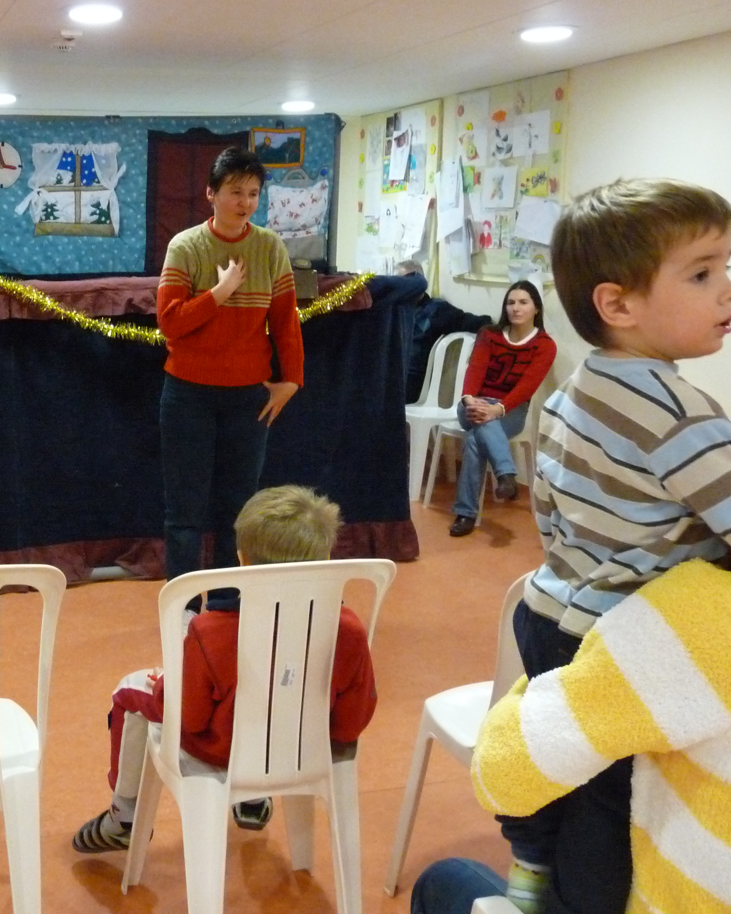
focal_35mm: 39
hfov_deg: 36.4
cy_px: 413
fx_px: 1055
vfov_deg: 46.8
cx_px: 106
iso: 800
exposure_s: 1/50
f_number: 2.8
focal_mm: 4.8
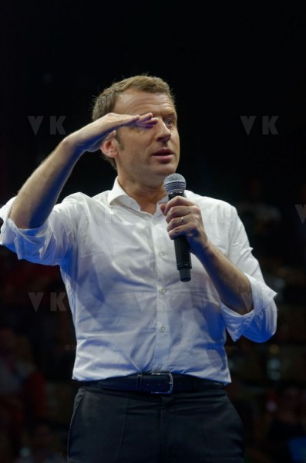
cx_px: 153
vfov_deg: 8.1
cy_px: 232
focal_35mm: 255
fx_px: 3268
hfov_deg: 5.4
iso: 1000
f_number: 5.6
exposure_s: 1/100
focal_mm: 170
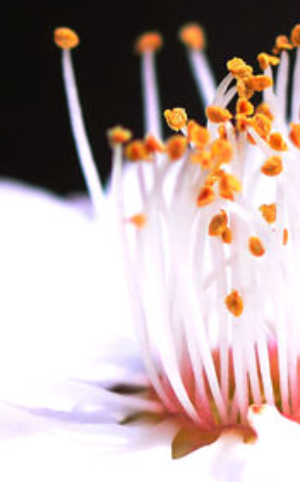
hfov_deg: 1.5
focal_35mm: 857
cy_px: 206
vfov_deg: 2.5
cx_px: 24
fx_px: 11236
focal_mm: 105
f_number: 5.6
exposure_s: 1/125
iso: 100
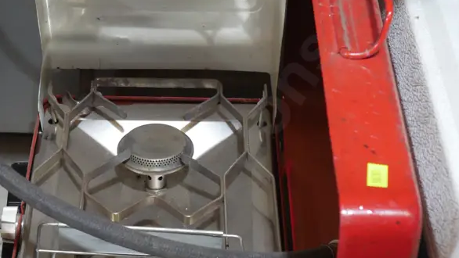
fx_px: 1205
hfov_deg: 21.6
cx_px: 201
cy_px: 208
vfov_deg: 12.2
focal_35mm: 99
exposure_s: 1/60
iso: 1250
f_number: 5.3
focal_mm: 26
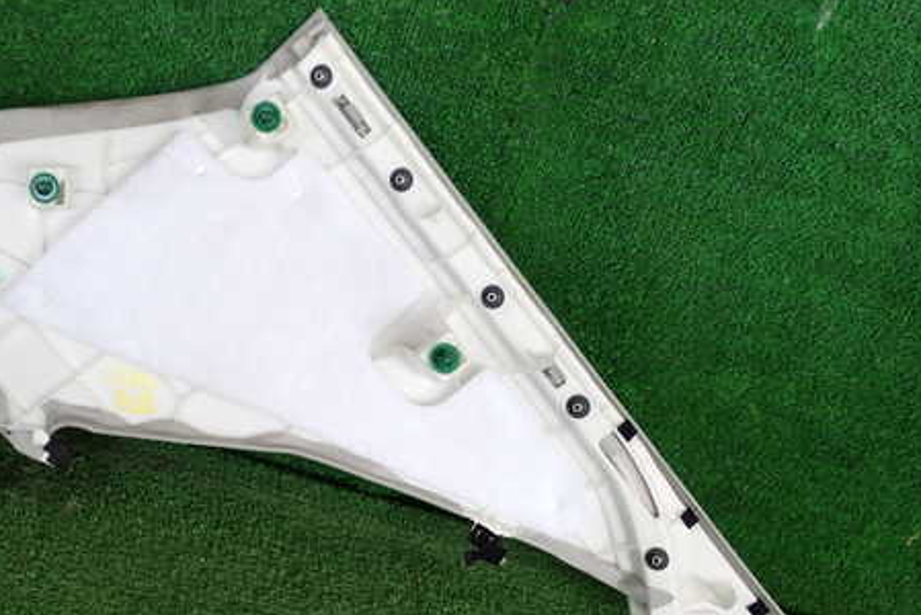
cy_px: 408
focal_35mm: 50
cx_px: 347
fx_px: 1280
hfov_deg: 39.3
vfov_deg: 26.9
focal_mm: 6.37
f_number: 2.5
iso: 100
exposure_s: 1/125
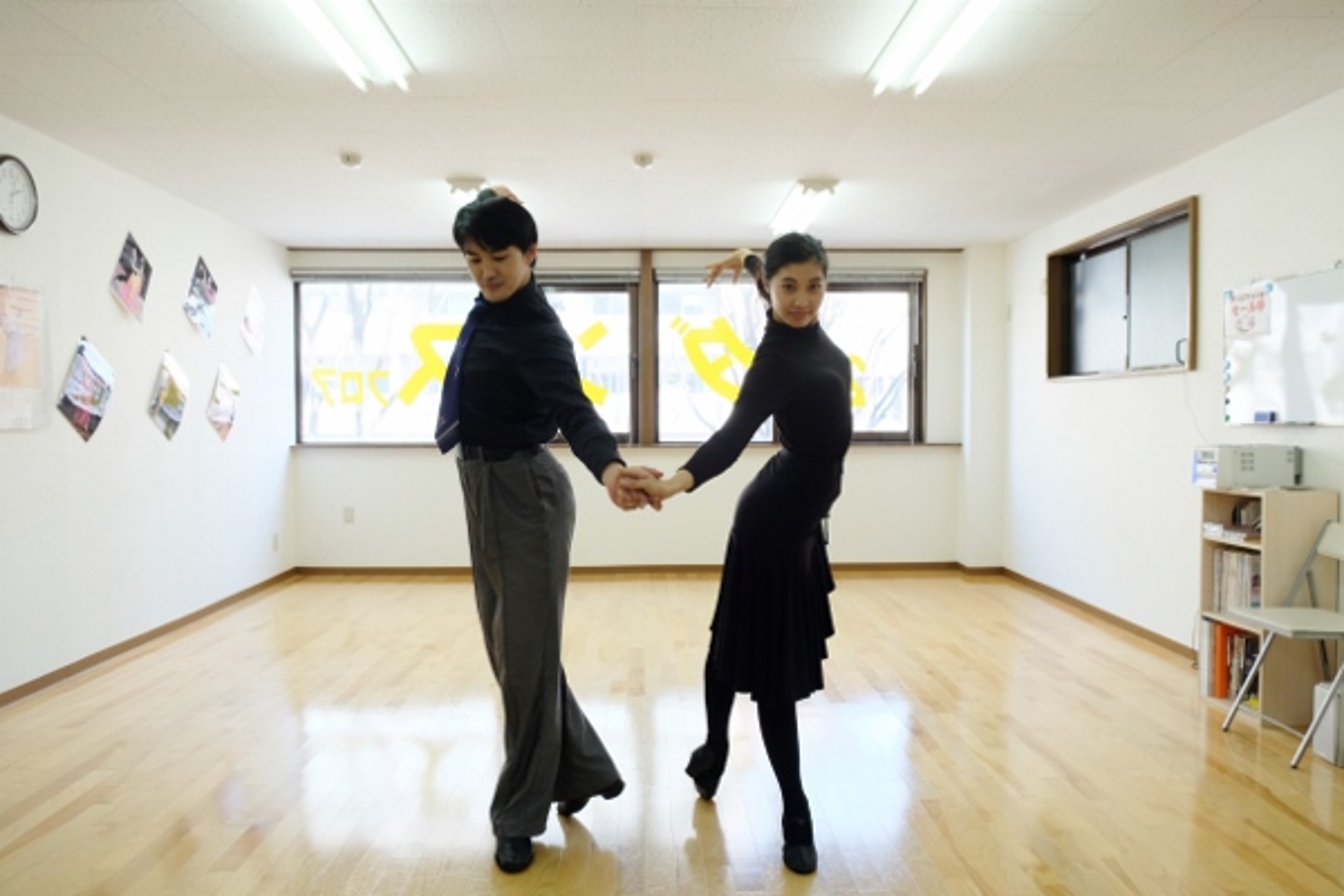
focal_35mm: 27
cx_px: 672
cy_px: 448
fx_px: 1008
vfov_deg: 47.9
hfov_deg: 67.4
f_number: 4.5
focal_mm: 18
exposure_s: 1/60
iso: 500
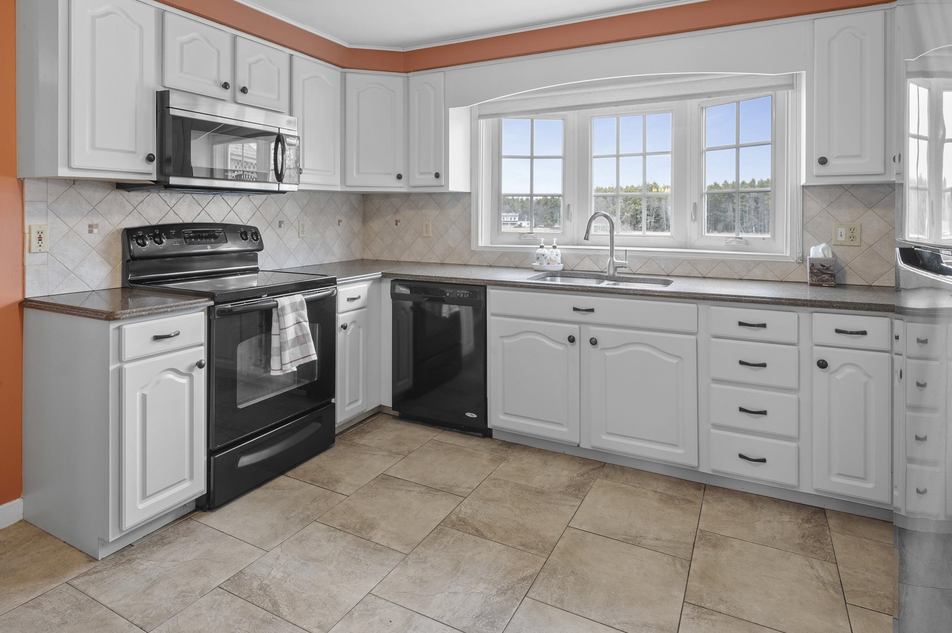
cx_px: 452
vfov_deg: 58.8
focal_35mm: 21
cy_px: 216
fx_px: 547
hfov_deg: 82.0
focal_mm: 14.5
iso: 250
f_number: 7.1
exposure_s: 2
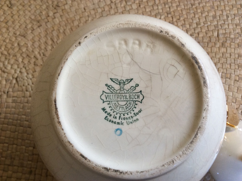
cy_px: 90
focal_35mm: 32
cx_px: 121
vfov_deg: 44.1
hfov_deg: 56.9
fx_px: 223
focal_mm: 3.3
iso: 64
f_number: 2.4
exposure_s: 1/25
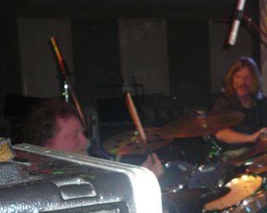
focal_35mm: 80
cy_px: 173
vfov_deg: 19.0
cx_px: 277
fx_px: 632
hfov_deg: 22.8
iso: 200
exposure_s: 1/30
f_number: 2.8
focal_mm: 5.2
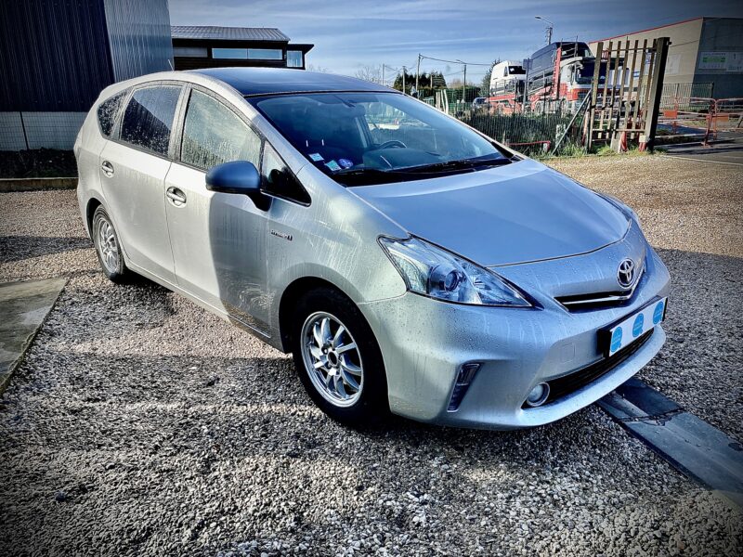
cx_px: 372
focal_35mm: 26
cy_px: 278
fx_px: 558
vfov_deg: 53.1
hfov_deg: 67.3
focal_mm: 4.25
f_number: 1.8
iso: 32
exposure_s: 1/1147
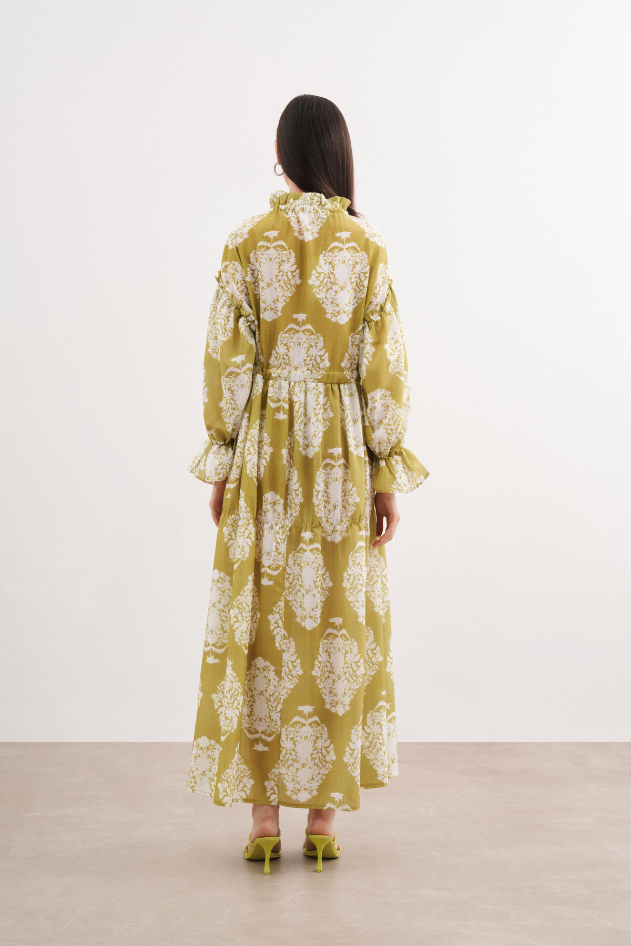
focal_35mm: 51
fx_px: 1341
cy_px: 473
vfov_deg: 38.9
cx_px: 316
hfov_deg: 26.5
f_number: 11
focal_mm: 51
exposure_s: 1/160
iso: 400
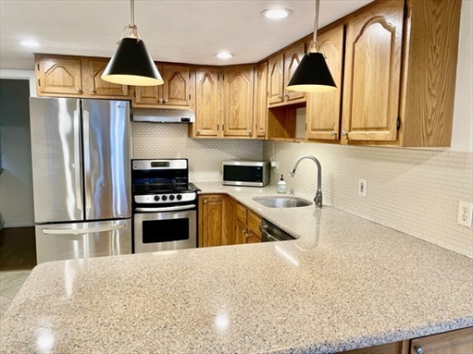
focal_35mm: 26
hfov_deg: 67.3
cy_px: 177
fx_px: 355
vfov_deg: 53.0
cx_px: 236
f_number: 1.6
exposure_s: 1/60
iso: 80
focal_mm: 4.2
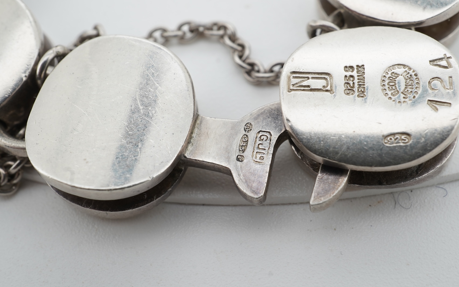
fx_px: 663
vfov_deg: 24.4
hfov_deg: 38.1
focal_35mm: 53
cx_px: 261
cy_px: 133
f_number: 22
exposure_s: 1/80
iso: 125
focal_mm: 30
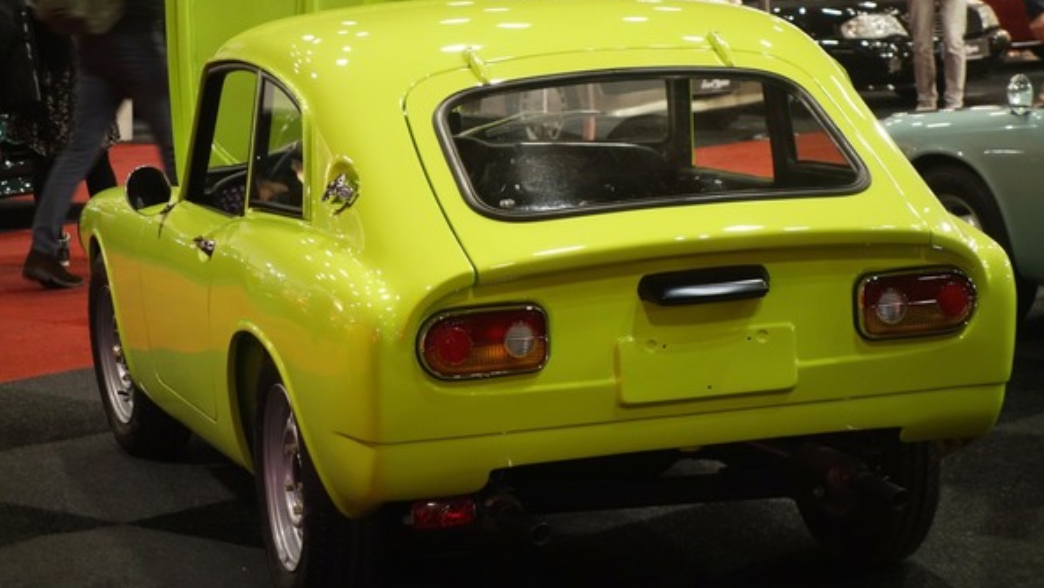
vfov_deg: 11.4
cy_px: 243
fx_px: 2935
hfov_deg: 20.2
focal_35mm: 106
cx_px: 526
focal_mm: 37.1
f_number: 4.9
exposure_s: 1/30
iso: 800
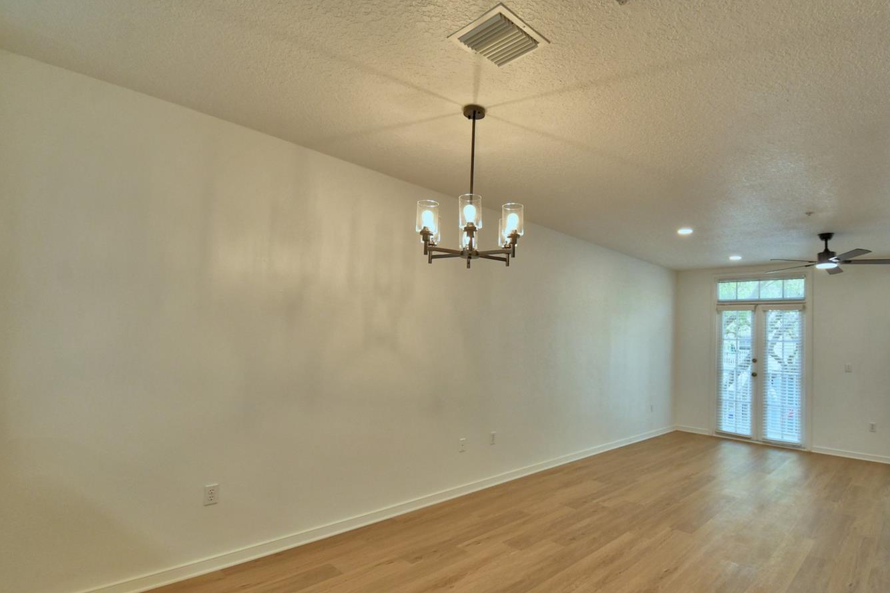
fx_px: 445
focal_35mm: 18
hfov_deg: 89.6
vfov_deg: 67.3
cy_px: 319
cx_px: 501
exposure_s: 1/125
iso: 280
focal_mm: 10
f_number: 4.5
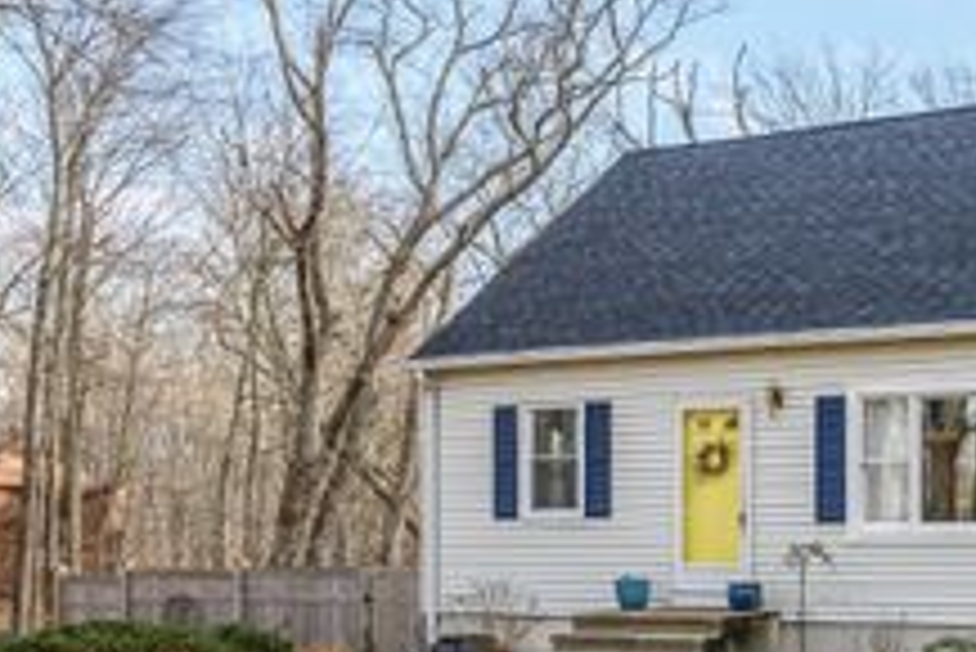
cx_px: 1061
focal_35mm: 46
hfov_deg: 36.5
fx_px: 1248
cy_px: 456
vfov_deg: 29.0
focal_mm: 20
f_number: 8
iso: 320
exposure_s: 1/250
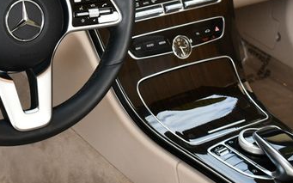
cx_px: 47
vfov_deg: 14.0
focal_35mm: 92
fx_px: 735
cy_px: 9
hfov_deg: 22.2
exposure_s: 1/250
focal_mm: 24
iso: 400
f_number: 5
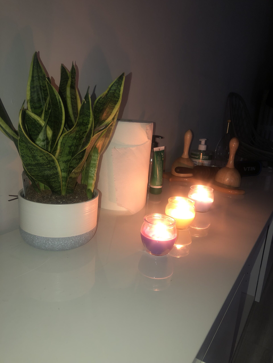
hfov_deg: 49.7
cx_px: 136
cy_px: 182
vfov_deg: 63.4
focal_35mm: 28
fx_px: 294
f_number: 1.8
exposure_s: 1/5
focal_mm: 3.99
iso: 40
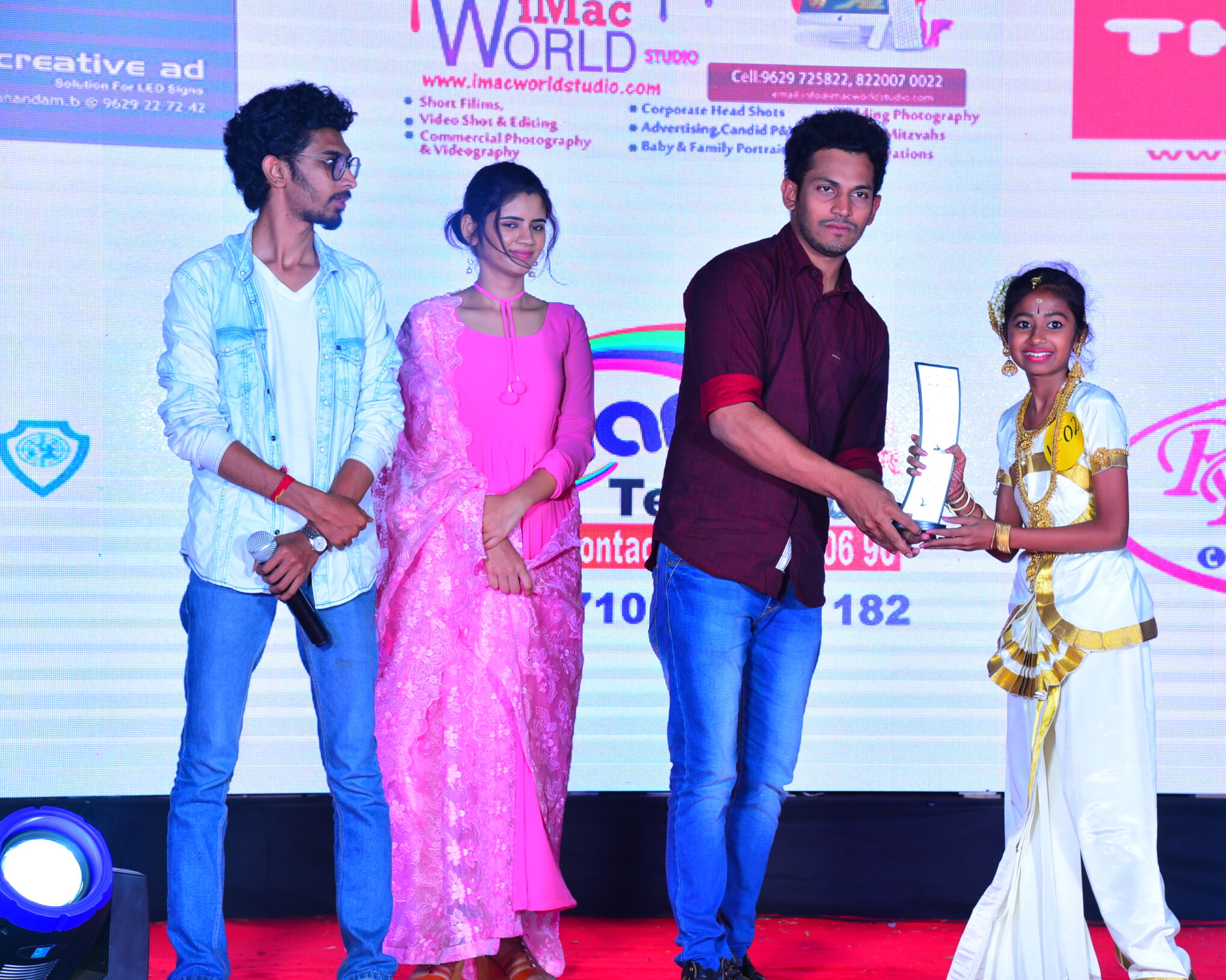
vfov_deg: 16.7
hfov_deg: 20.8
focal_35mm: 92
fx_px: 3338
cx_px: 751
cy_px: 512
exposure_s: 1/125
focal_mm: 78
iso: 640
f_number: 6.3
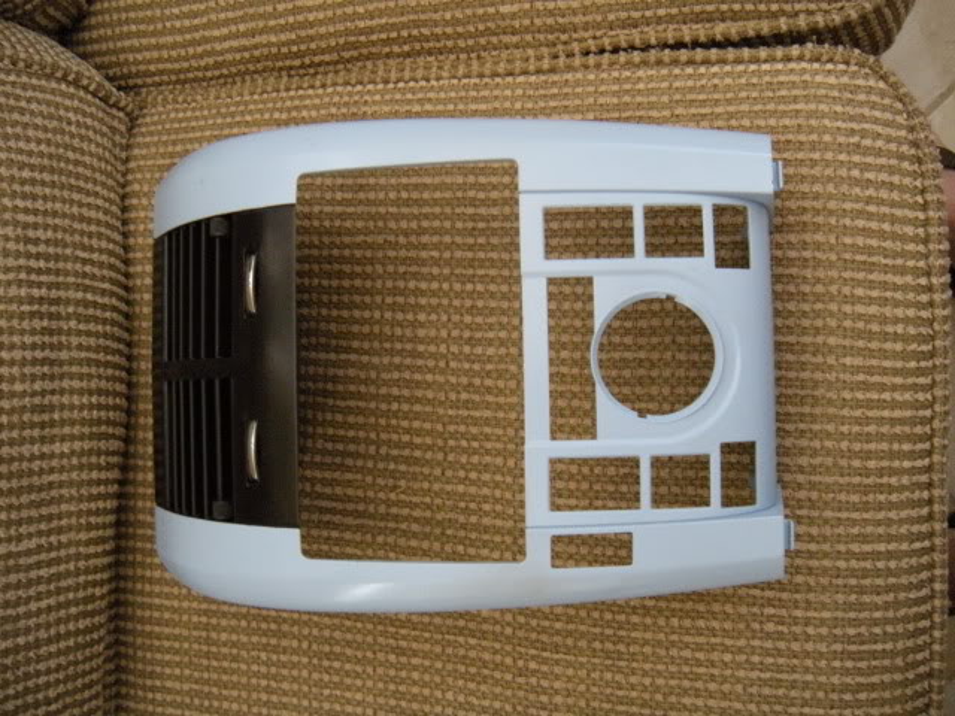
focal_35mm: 35
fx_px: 966
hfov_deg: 52.6
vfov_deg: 40.7
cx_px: 478
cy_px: 358
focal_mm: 5.9
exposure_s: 1/20.2
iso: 400
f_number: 3.8
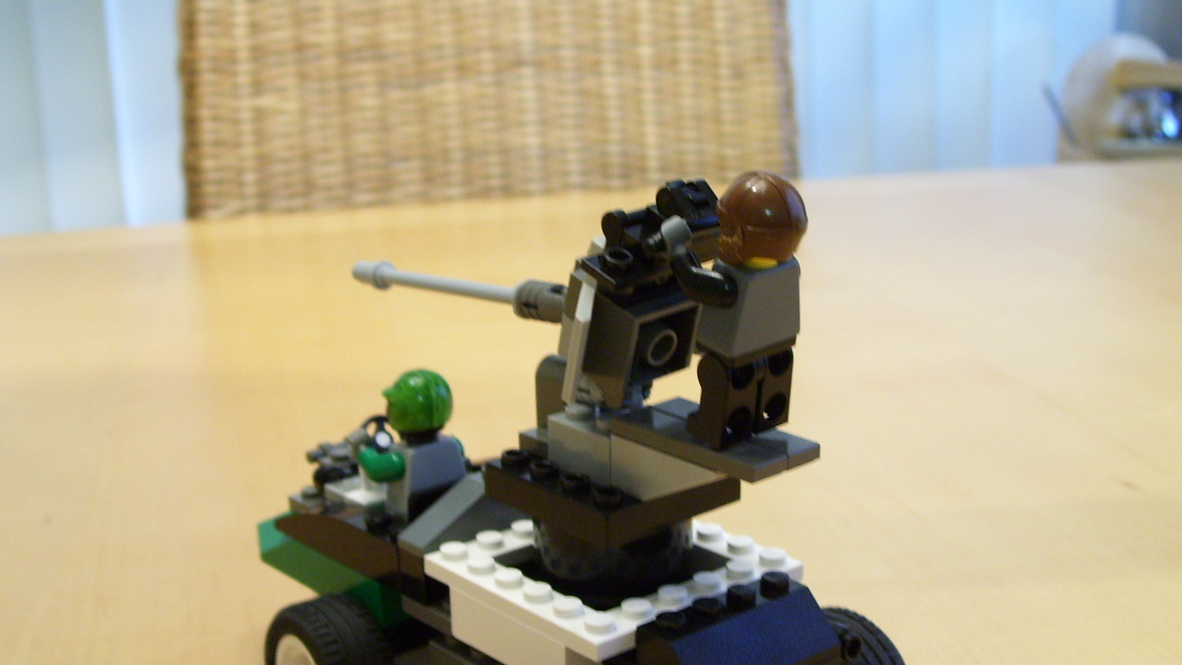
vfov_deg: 23.9
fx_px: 1567
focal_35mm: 50
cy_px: 403
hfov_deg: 41.3
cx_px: 582
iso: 160
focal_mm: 7.6
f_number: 3
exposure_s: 1/8
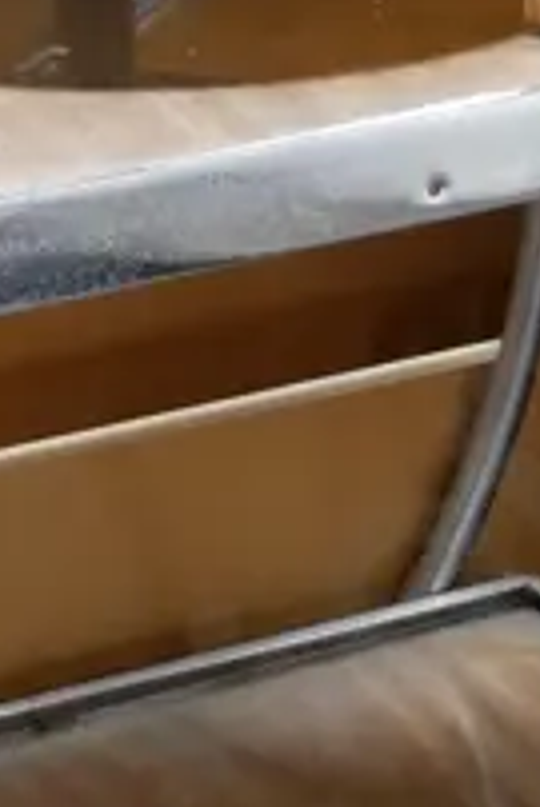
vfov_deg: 11.8
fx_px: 3796
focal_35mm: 169
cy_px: 1067
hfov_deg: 8.1
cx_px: 58
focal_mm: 16
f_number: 3.6
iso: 800
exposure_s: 1/60
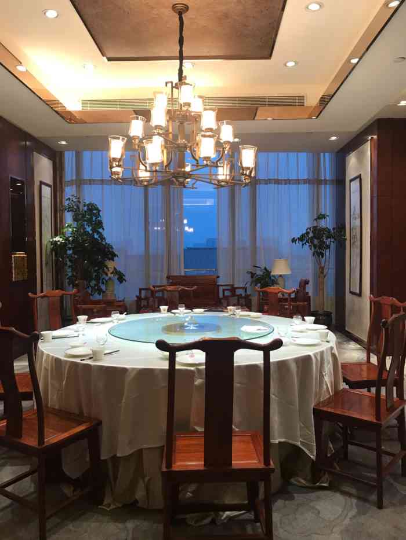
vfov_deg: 63.4
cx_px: 203
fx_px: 438
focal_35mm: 28
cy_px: 270
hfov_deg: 49.8
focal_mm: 3.99
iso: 40
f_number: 1.8
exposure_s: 1/25
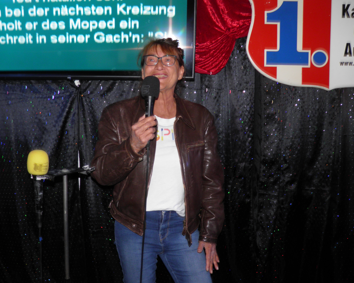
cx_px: 148
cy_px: 137
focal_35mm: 32
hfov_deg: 55.4
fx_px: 335
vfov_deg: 45.8
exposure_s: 1/30
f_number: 2.8
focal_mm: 4.9
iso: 100
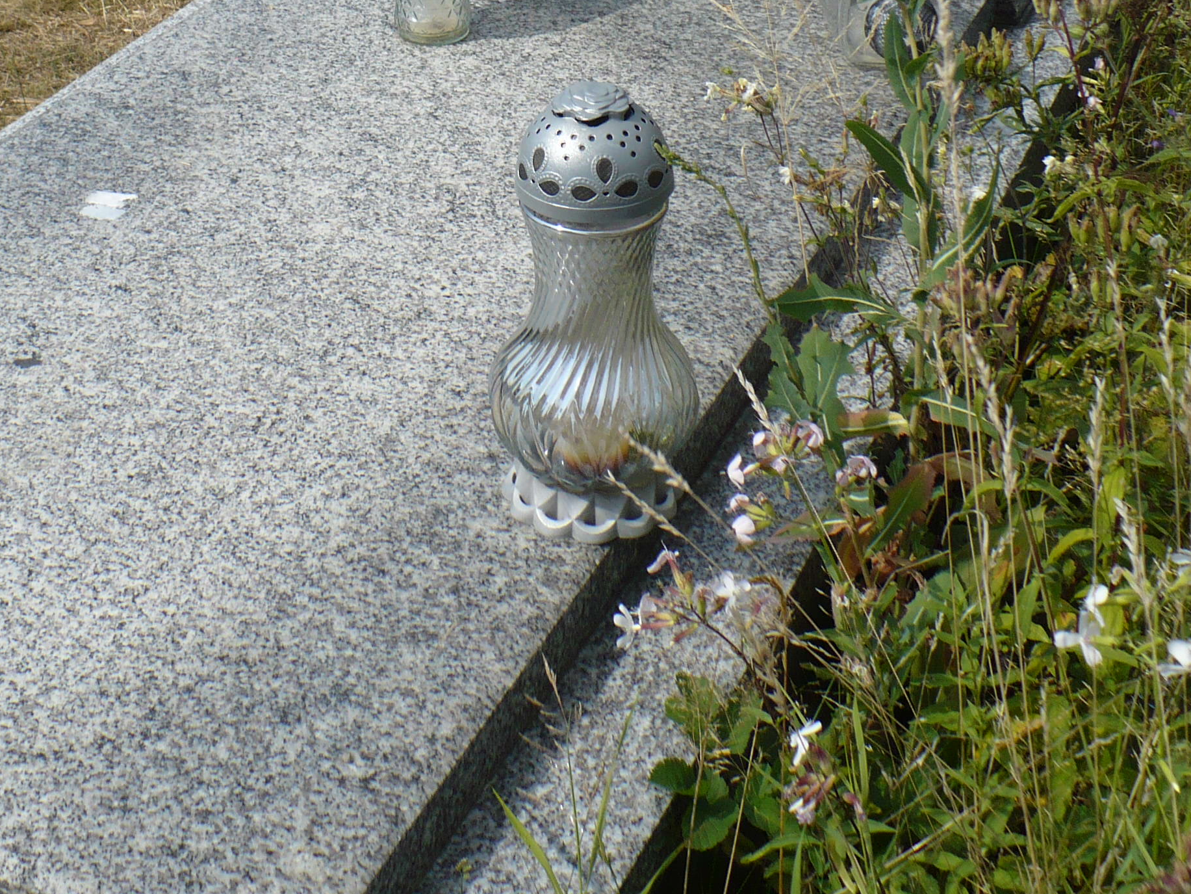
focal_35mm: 62
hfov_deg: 31.1
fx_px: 2133
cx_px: 506
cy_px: 181
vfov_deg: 23.3
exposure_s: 1/250
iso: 100
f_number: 8
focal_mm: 6.1
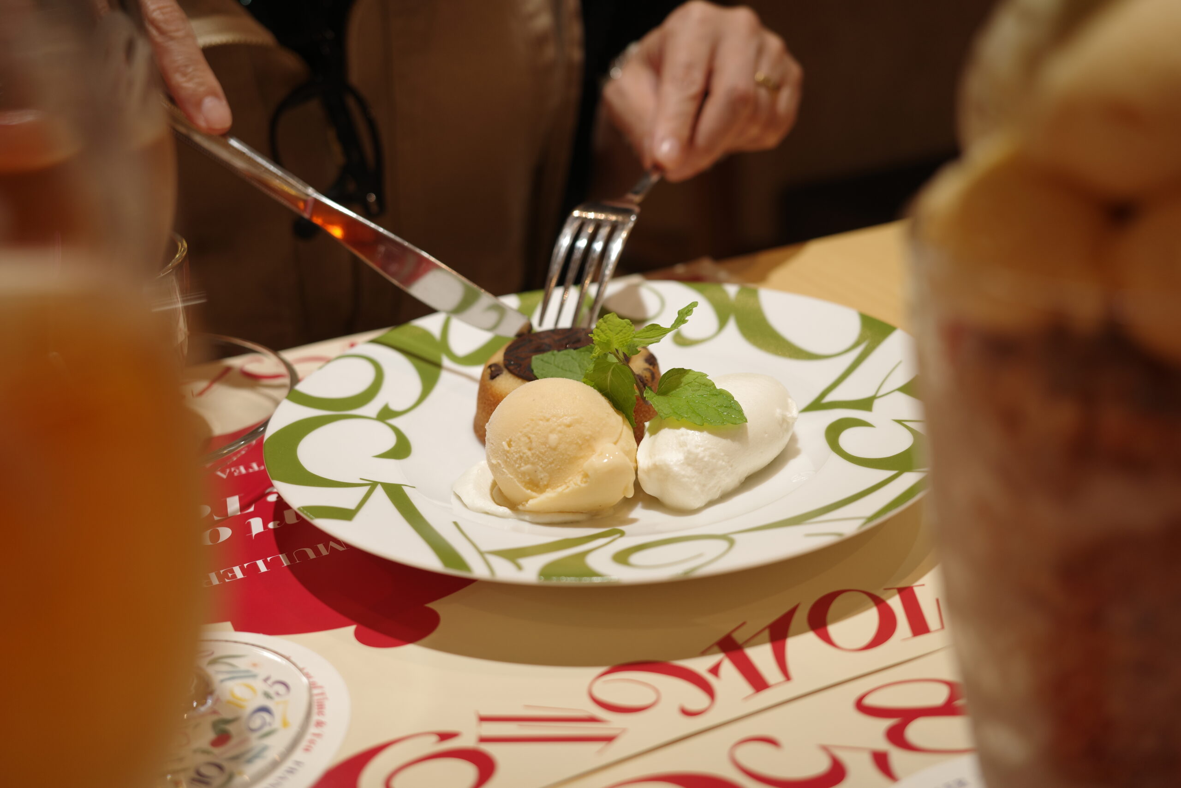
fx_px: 1312
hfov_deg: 48.5
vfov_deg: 33.4
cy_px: 394
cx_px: 590
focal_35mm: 40
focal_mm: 26
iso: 100
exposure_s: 1/100
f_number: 2.8
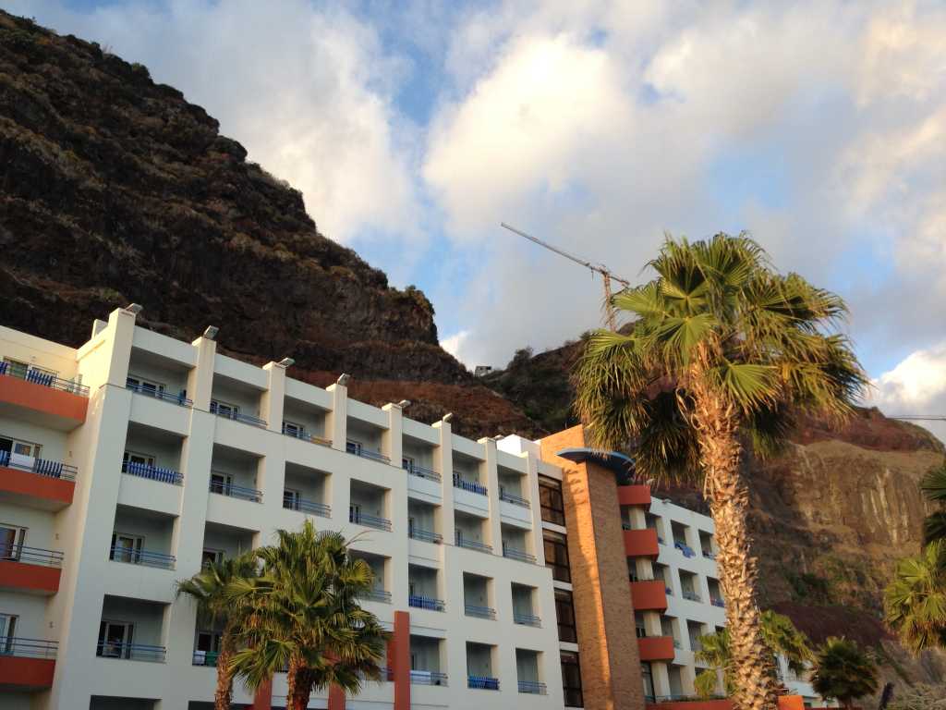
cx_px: 473
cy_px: 355
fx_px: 956
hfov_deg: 52.6
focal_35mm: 35
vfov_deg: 40.7
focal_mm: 4.28
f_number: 2.4
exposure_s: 1/315
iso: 64
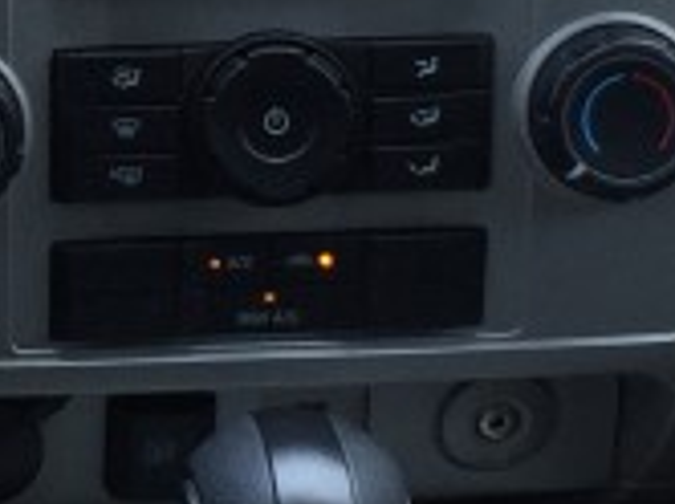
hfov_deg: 10.8
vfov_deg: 8.2
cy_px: -138
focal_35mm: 179
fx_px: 3485
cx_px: -175
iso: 32
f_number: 2.2
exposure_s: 1/338
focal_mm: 4.15
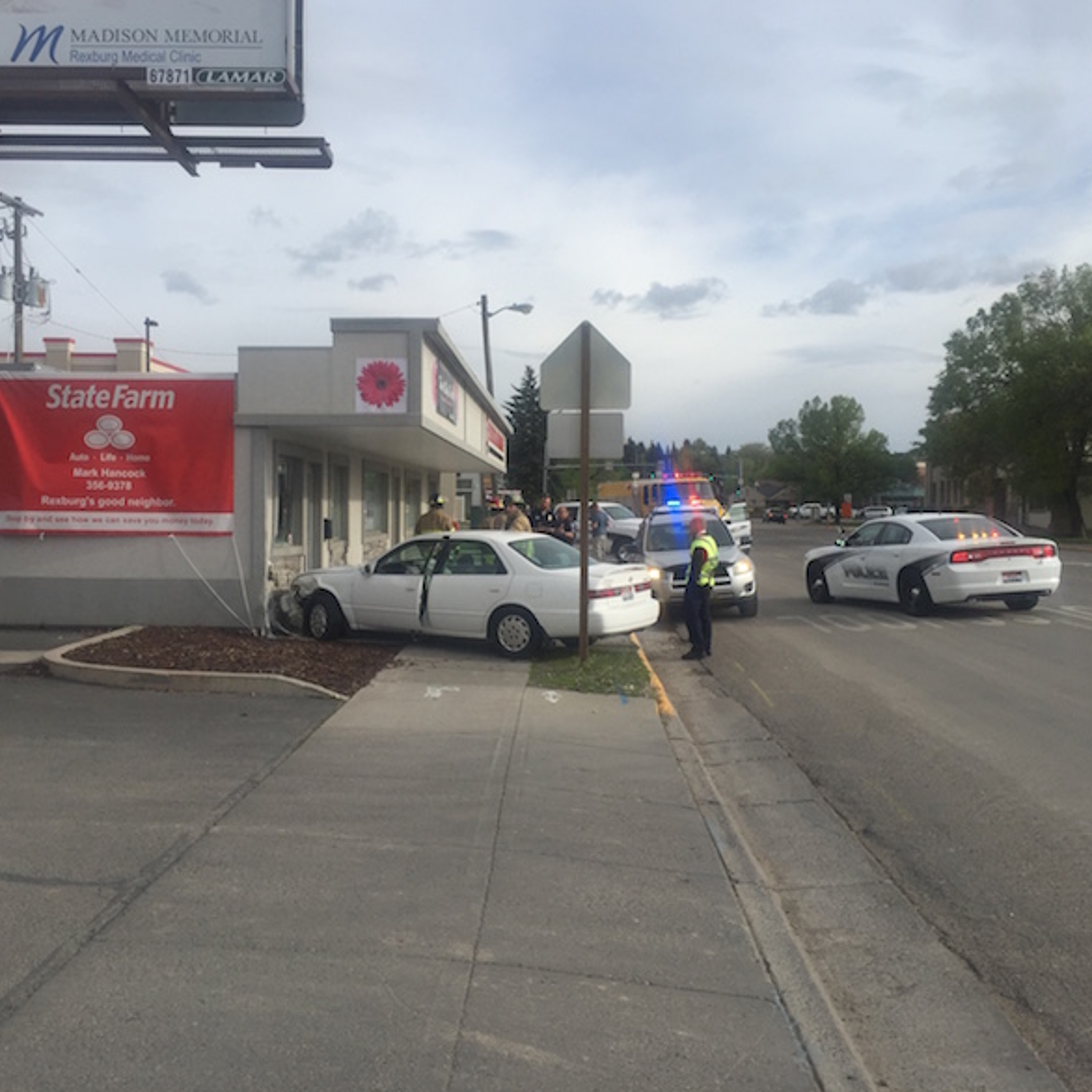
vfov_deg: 47.2
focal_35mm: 35
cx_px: 479
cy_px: 544
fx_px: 1249
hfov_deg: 47.1
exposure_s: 1/2326
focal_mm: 4.15
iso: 32
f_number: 2.2
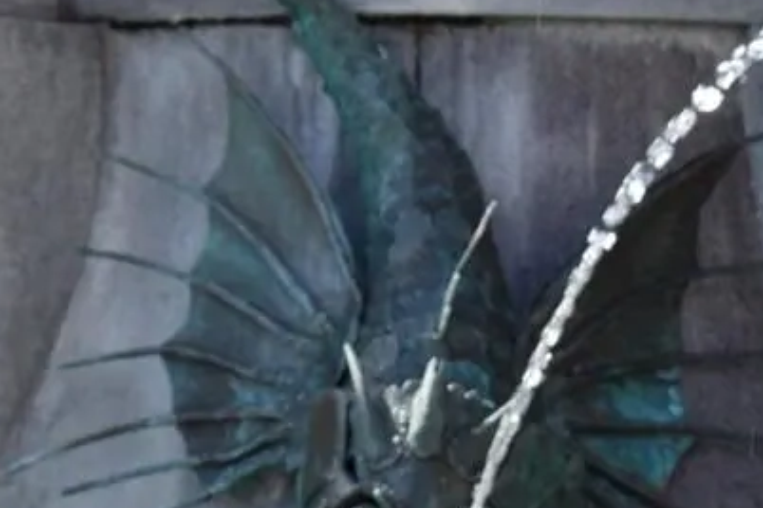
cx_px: 355
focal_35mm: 221
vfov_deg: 6.2
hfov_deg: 9.3
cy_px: 309
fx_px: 4691
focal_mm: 55
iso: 280
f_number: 8
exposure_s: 1/250
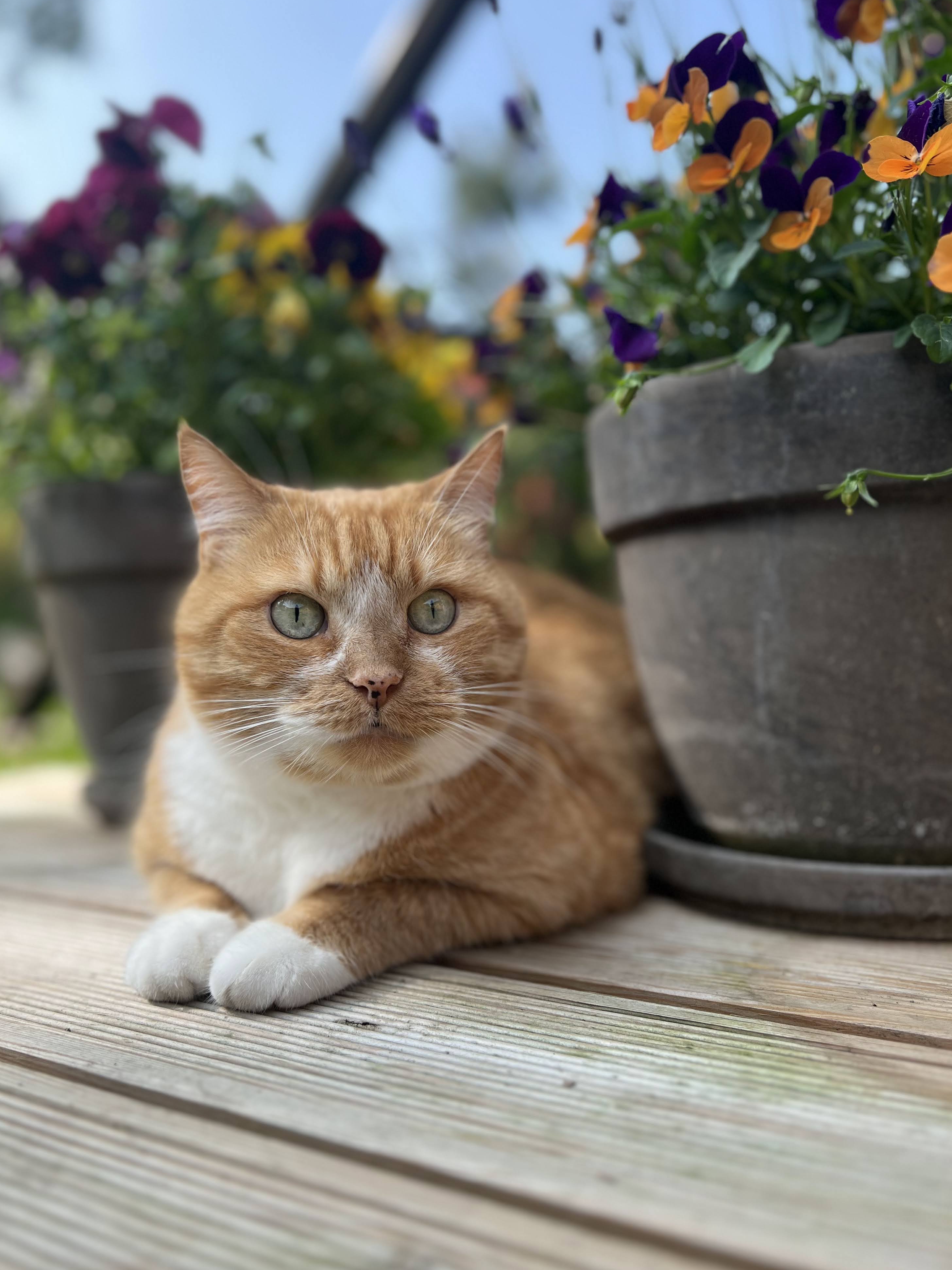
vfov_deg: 65.3
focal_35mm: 27
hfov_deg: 51.3
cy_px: 629
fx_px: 990
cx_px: 468
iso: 50
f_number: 1.5
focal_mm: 5.7
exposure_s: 1/1009
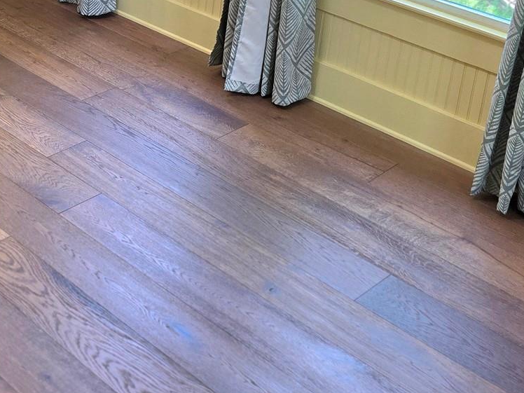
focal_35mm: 63
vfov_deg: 21.2
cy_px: -116
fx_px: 954
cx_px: -99
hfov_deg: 27.2
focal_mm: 6.3
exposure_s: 1/120
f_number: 1.7
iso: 100
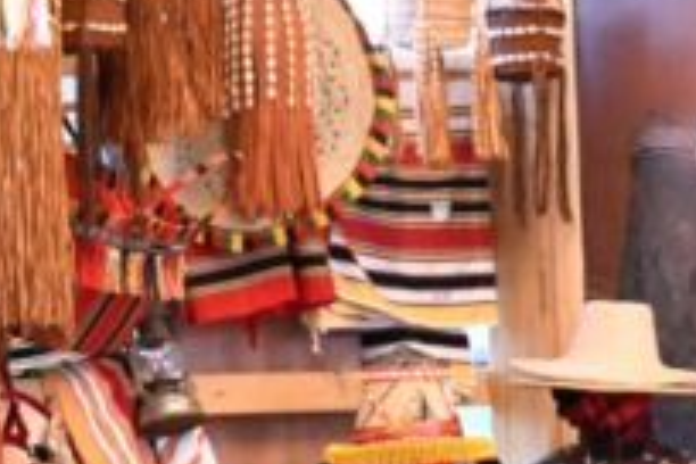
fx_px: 5374
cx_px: 389
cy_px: 735
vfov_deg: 4.9
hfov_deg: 7.4
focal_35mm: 278
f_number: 5
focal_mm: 74
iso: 16000
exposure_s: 1/320
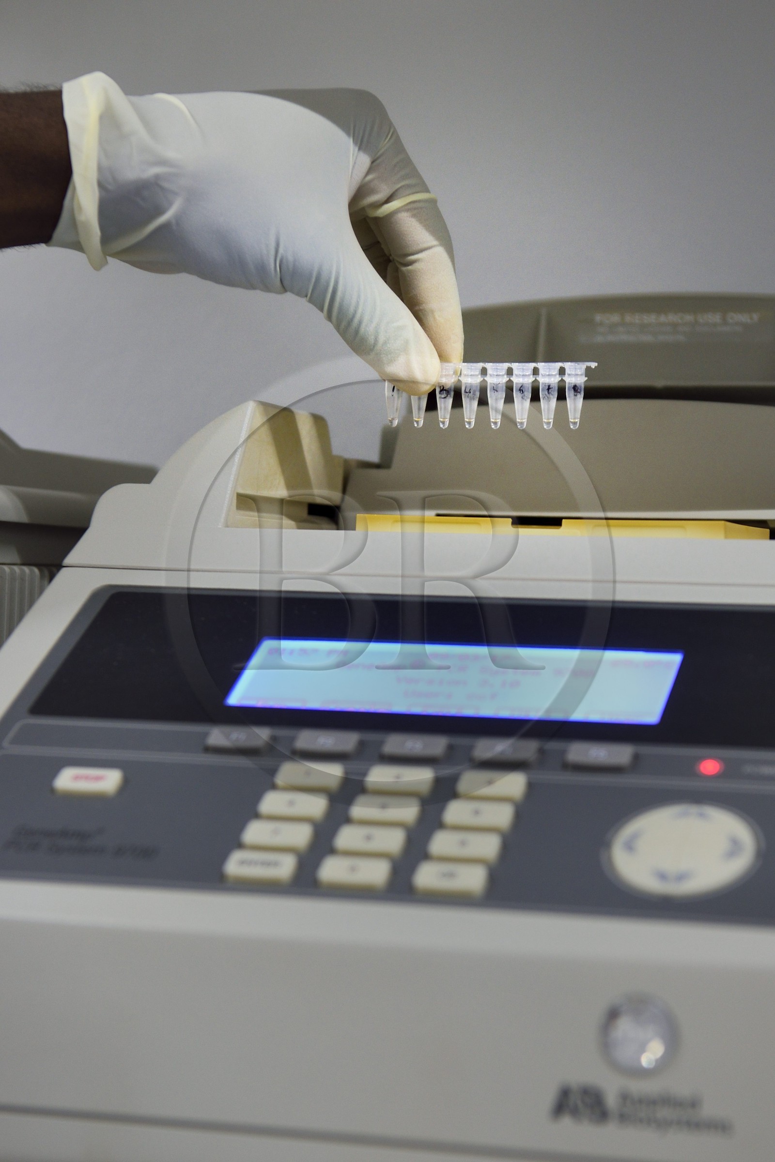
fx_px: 2260
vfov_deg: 28.8
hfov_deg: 19.5
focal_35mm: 70
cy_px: 581
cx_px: 388
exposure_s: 1/20
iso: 800
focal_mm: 70
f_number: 5
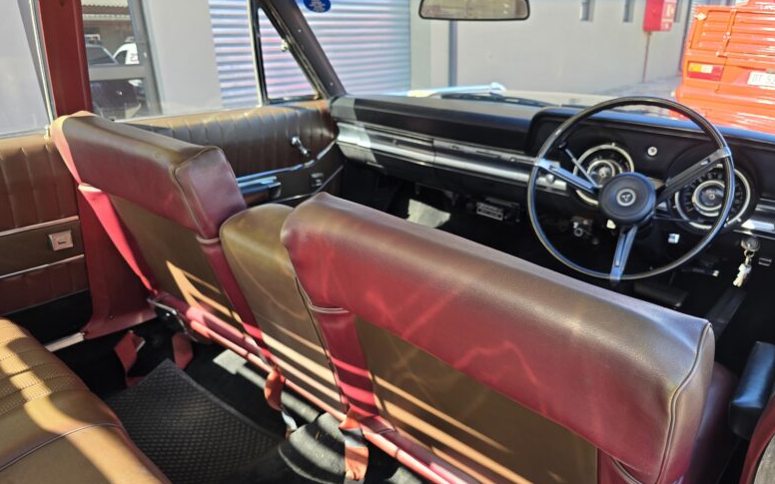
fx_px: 528
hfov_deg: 72.5
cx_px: 393
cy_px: 268
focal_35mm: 25
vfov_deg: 49.2
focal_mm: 6.3
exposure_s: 1/180
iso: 40
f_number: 1.7
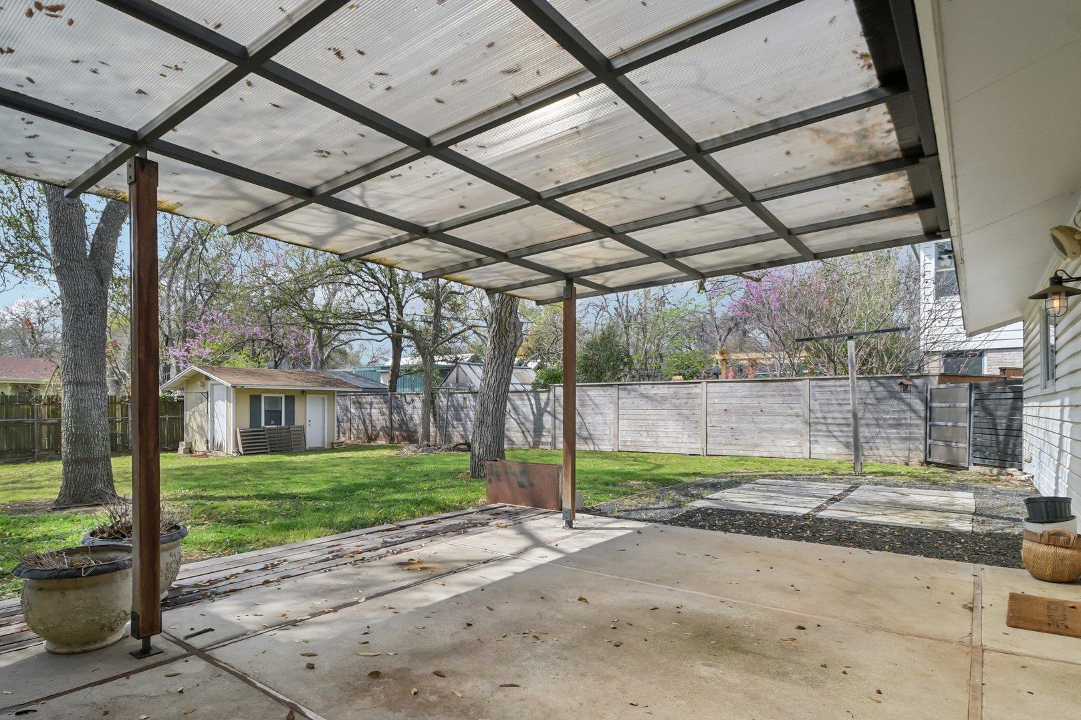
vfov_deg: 64.5
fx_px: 570
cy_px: 386
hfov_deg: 86.5
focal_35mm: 19
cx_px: 477
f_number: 8
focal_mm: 10
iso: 400
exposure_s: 1/500
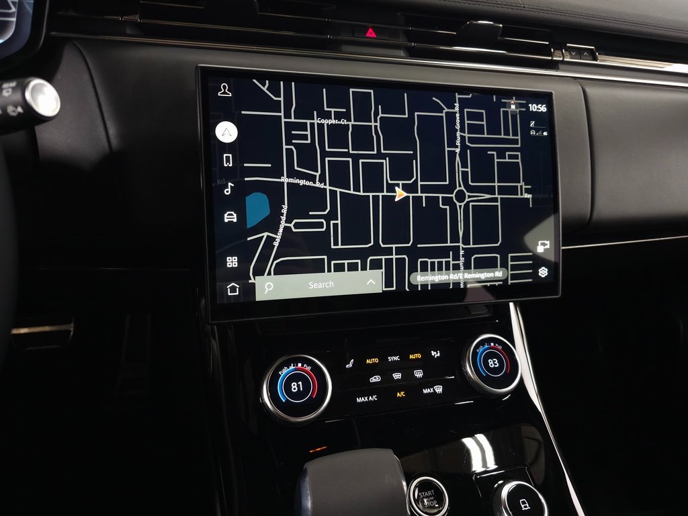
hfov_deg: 73.9
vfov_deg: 58.9
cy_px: 258
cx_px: 344
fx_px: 457
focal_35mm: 23
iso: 320
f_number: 1.7
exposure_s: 1/60
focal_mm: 6.3
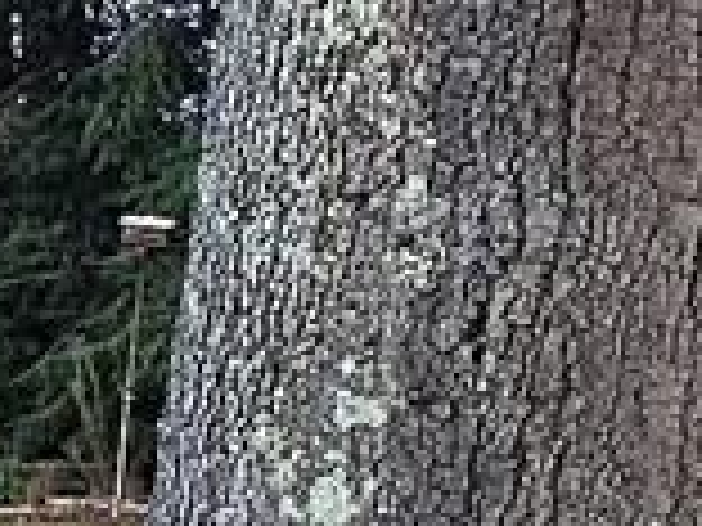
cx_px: -1071
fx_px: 3853
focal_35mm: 190
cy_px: 211
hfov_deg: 9.2
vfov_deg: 7.8
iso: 32
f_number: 2.2
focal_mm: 4.15
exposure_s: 1/120
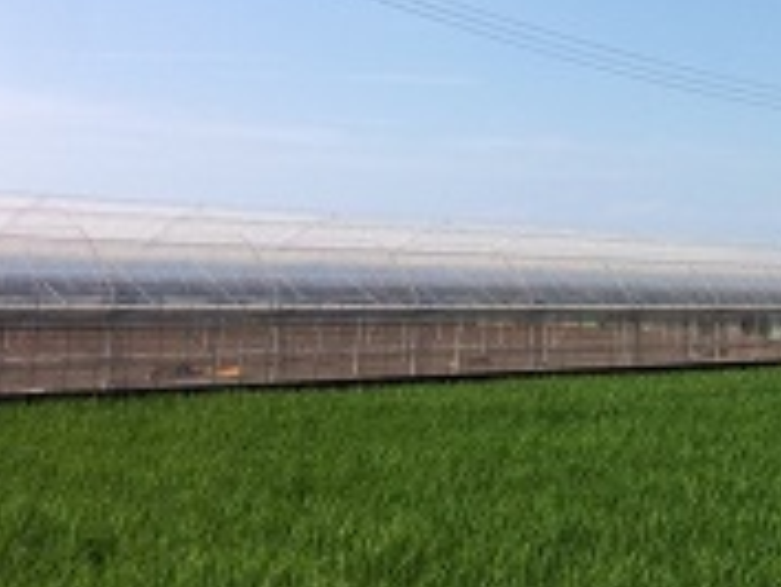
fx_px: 1332
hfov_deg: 30.7
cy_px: 79
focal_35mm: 59
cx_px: 755
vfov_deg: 24.3
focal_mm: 4.15
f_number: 2.2
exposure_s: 1/3165
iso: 32
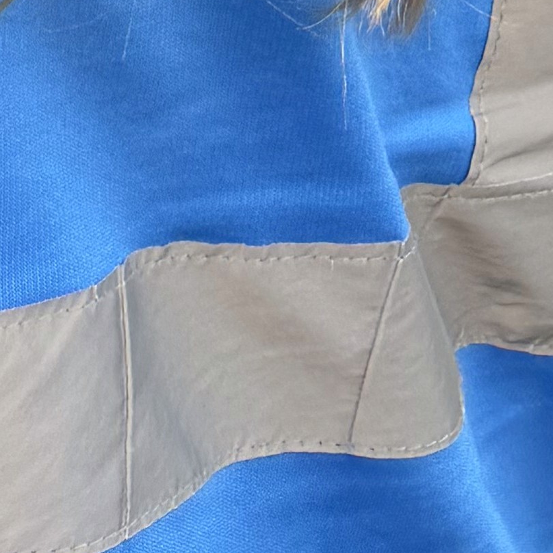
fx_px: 2711
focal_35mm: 150
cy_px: -1350
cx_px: -287
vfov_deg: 8.6
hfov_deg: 11.2
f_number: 1.78
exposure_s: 1/121
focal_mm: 6.76
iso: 64
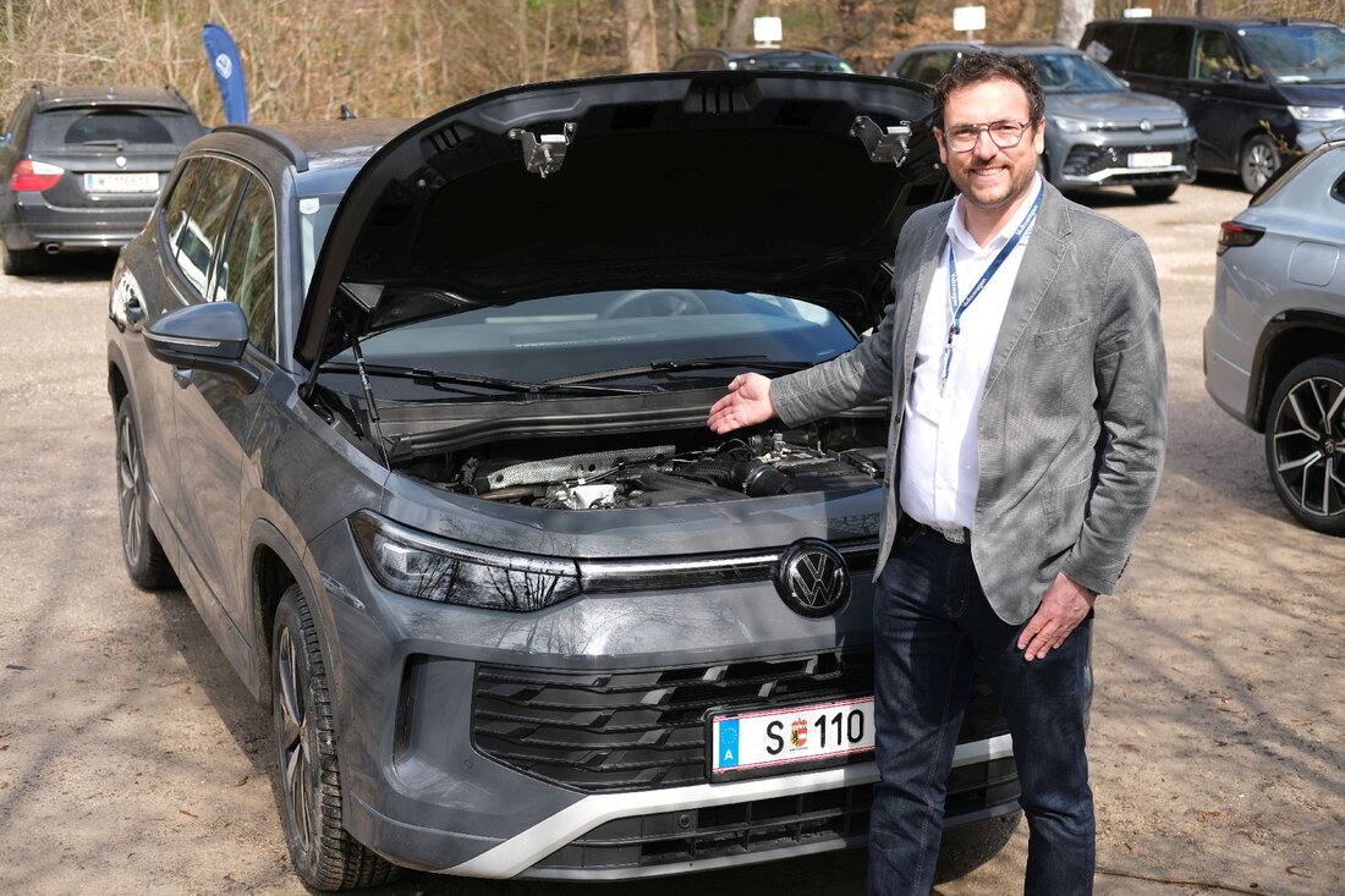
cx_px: 672
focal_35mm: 53
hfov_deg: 37.5
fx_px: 1980
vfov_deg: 25.5
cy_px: 448
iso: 160
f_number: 3.2
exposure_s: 1/800
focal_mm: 35
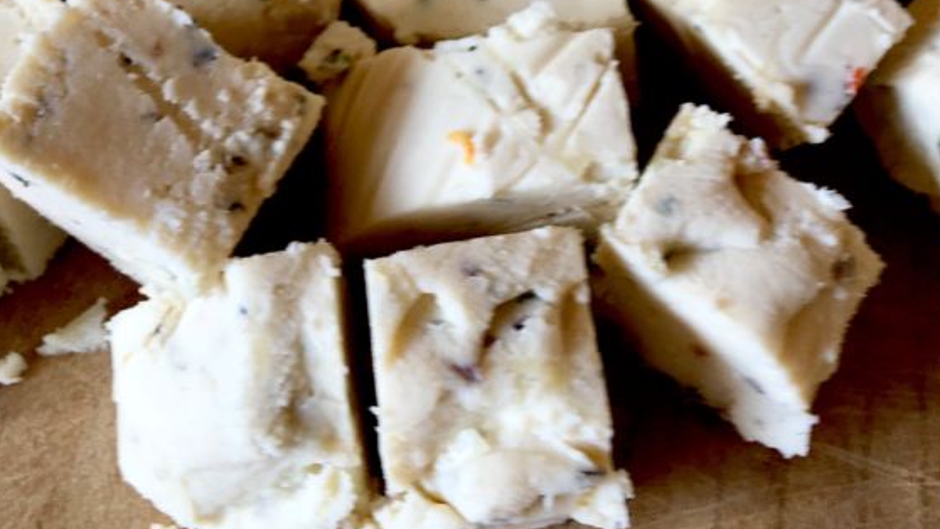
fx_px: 1446
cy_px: -133
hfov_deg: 36.0
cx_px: 450
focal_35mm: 58
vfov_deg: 19.3
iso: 25
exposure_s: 1/50
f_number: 2.2
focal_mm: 4.15
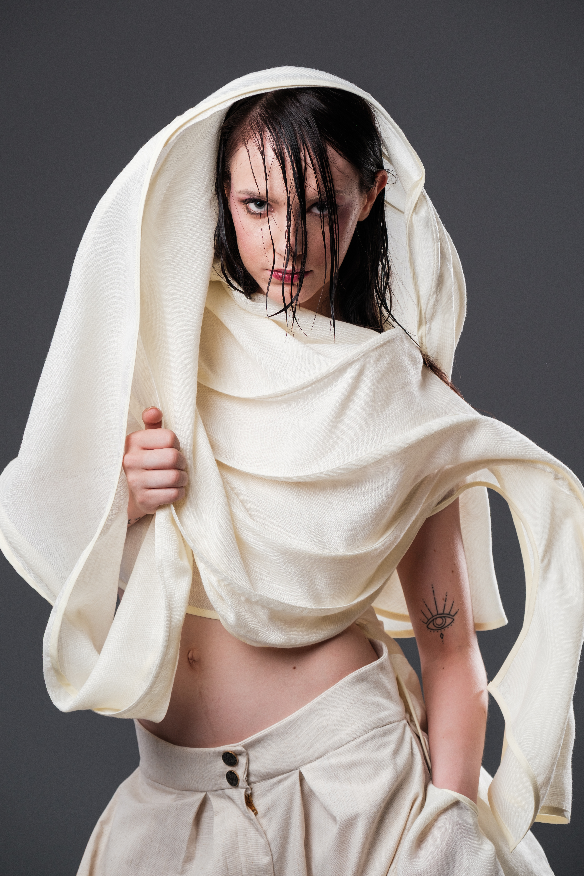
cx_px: 292
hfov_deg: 11.3
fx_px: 2944
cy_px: 438
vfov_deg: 16.9
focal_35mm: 121
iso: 250
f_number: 4
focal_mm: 80.4
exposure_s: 1/200
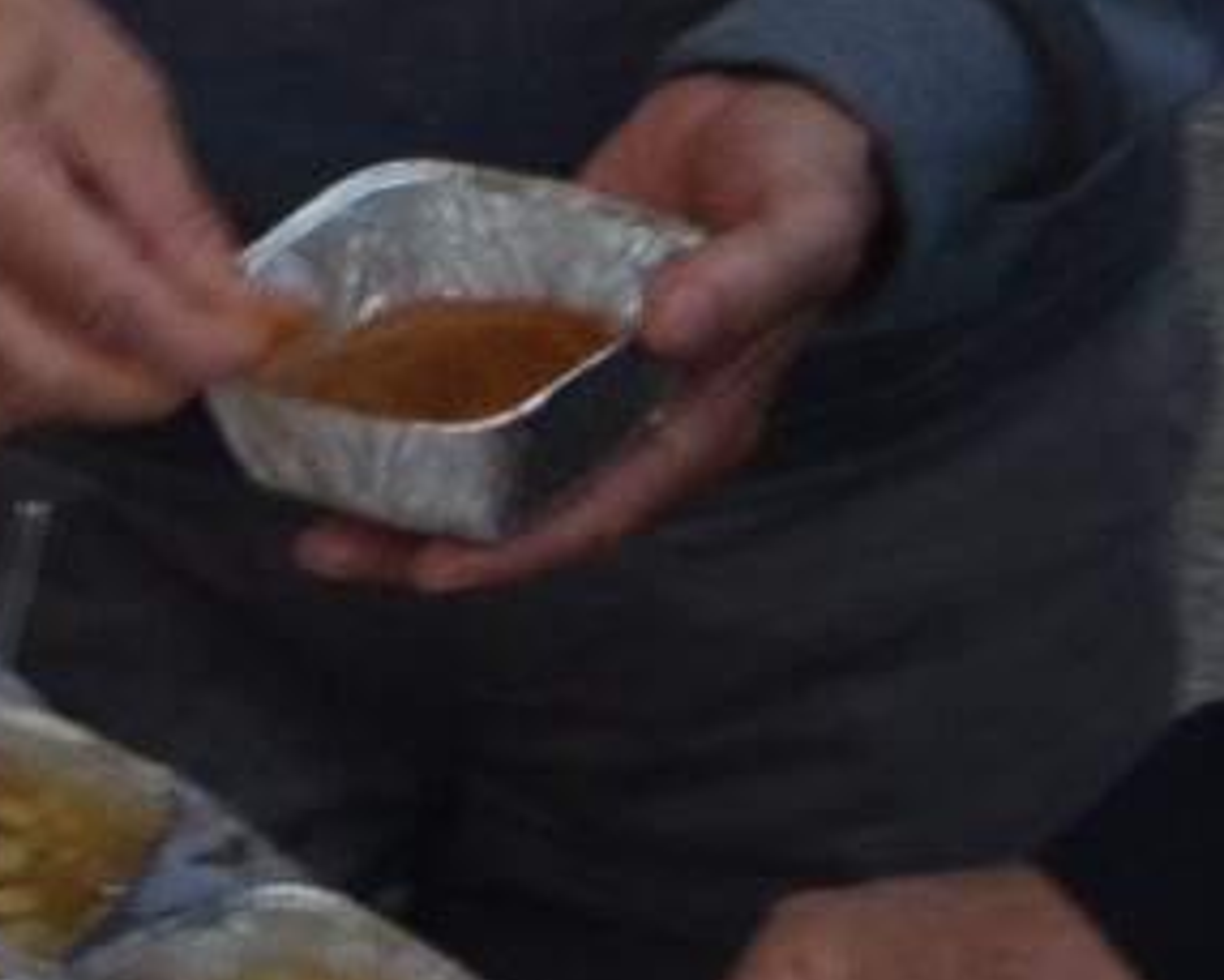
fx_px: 8226
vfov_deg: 6.3
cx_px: -1365
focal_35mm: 227
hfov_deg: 8.0
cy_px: -1770
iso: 100
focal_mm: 18
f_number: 5.6
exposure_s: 1/125
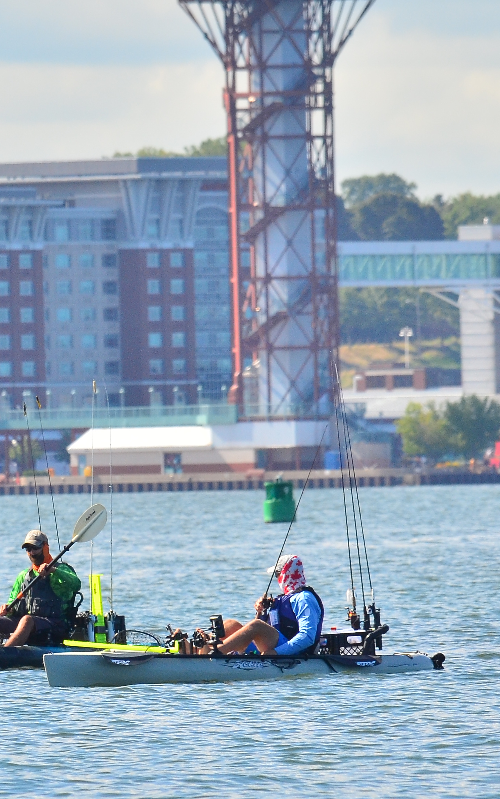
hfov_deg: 1.5
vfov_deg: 2.4
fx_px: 19120
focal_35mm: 877
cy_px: 578
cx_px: 93
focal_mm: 270
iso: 400
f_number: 8
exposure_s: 1/800
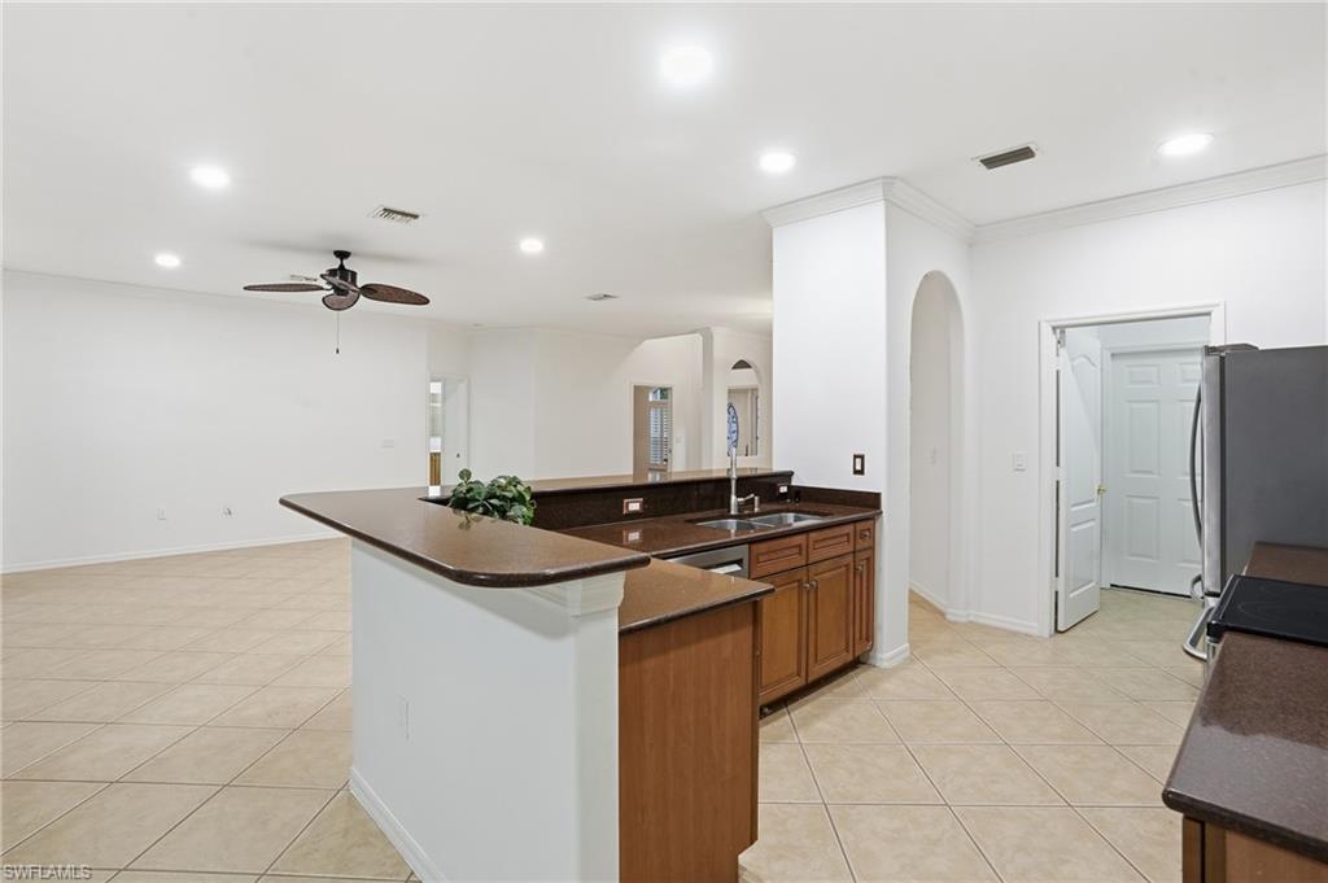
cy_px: 442
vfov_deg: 73.7
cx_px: 664
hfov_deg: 96.8
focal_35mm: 16
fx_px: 590
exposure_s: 1/30
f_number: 9
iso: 400
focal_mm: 16
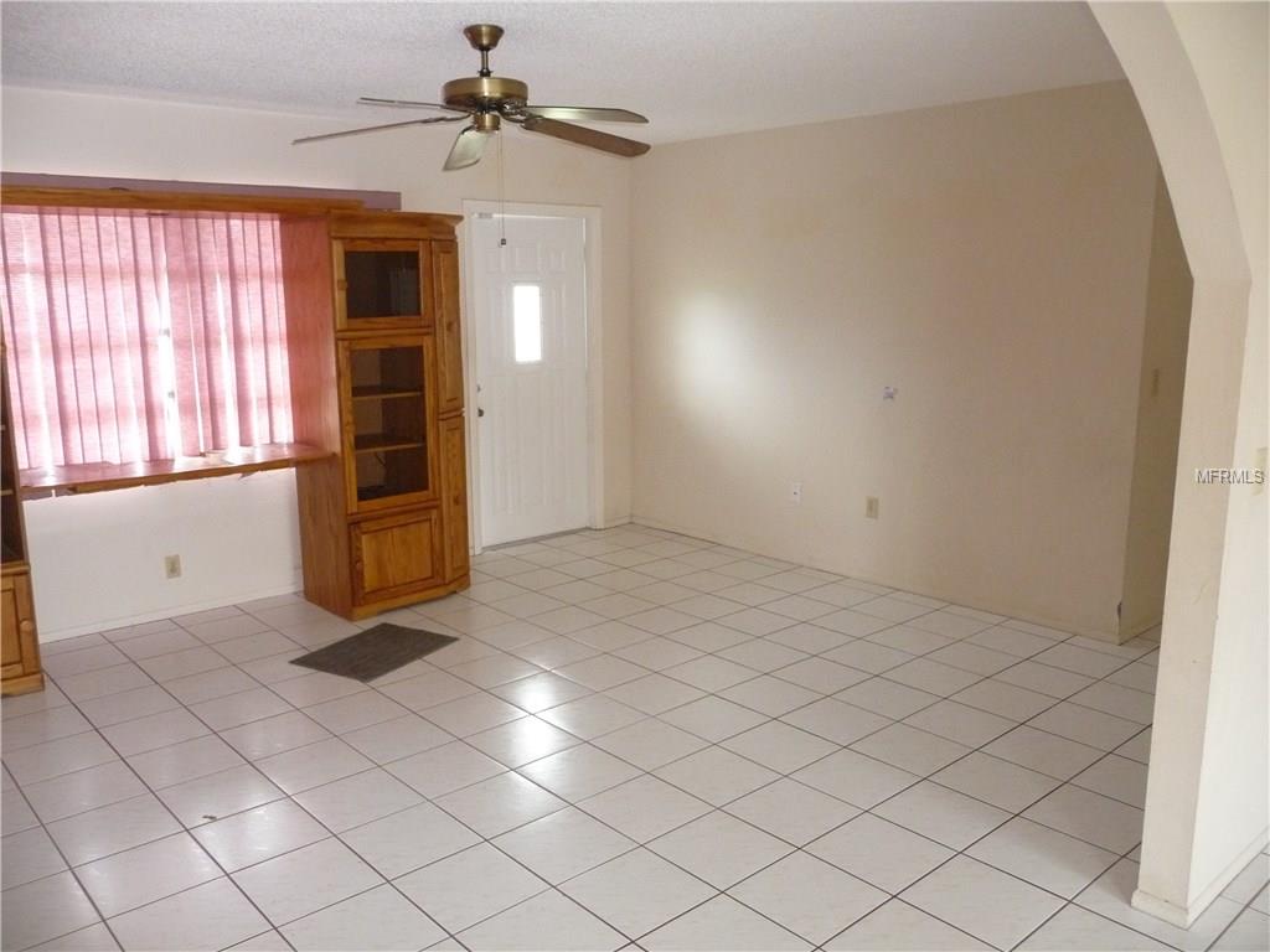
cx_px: 635
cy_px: 476
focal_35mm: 28
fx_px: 1027
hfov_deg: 63.4
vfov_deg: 49.7
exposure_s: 1/30
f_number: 3.3
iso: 500
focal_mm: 4.7
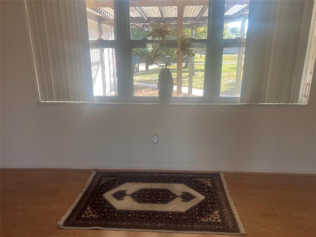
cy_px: 118
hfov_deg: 67.3
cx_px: 158
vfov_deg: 53.1
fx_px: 237
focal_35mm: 26
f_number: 1.5
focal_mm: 5.7
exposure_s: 1/121
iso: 40
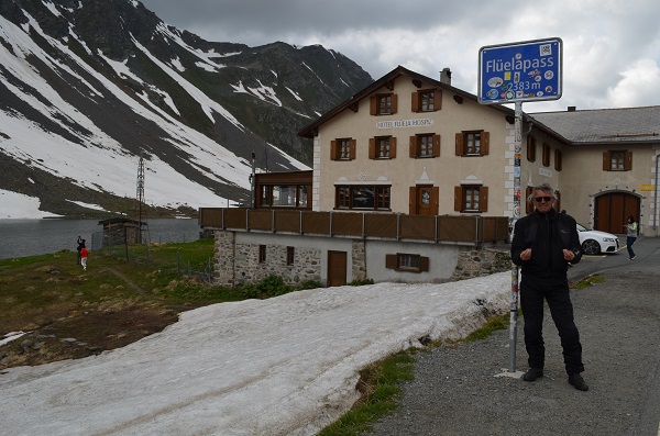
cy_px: 218
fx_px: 549
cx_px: 330
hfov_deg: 62.0
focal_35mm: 30
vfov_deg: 43.4
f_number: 8
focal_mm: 20
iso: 100
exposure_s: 1/250
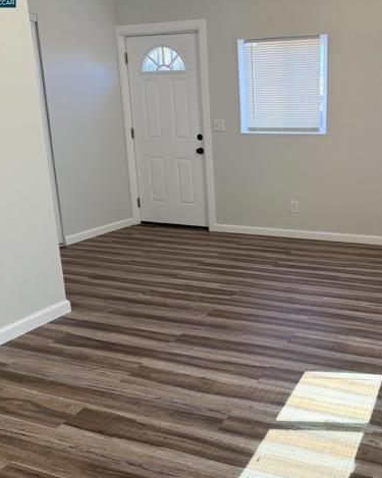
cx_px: 299
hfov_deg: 43.8
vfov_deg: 55.7
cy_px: 242
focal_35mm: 32
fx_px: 452
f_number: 1.78
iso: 160
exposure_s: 1/199
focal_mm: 6.76
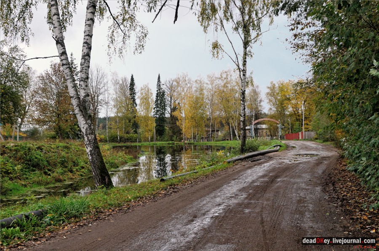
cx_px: 190
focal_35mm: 36
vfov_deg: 36.8
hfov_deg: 53.2
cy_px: 126
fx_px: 378
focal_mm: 24
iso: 400
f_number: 7.1
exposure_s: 1/320
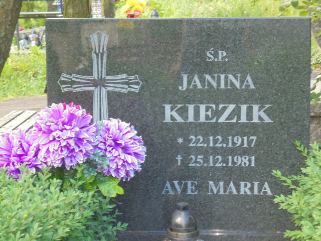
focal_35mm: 107
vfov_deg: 13.8
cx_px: 160
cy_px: 120
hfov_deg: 18.4
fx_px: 992
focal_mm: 19.2
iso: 250
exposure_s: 1/30
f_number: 5.1
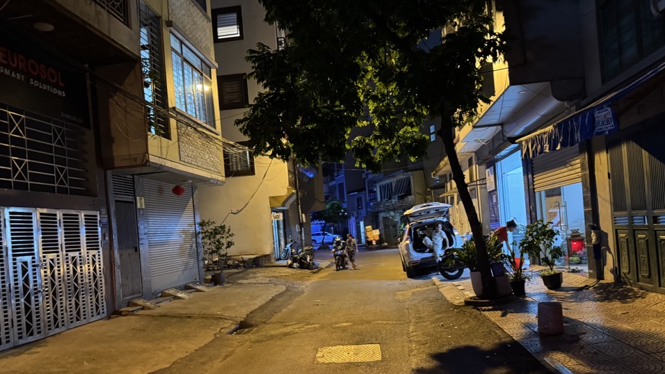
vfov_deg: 41.3
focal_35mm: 28
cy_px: 229
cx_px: 318
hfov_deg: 67.9
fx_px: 494
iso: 800
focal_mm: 6.76
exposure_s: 1/33
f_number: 1.78
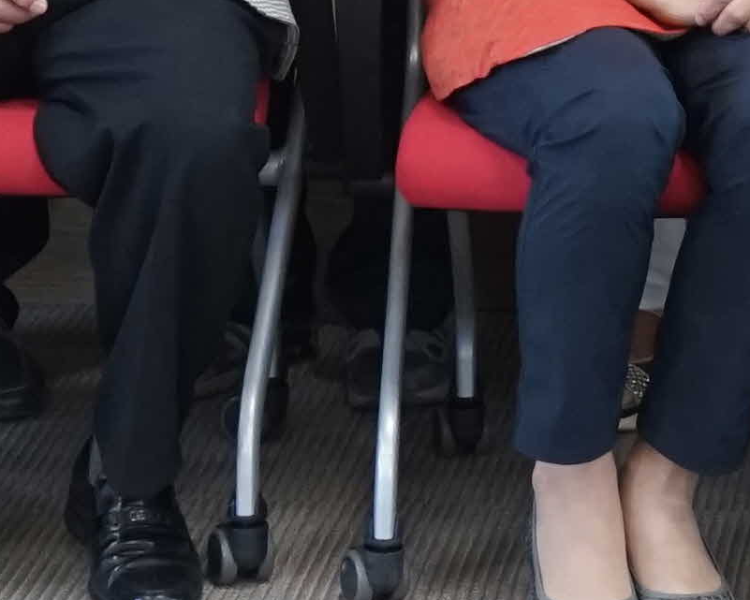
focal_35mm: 225
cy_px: -894
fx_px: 4995
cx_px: 1110
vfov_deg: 6.5
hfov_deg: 8.4
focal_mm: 32
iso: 1250
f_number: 4.5
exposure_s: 1/80
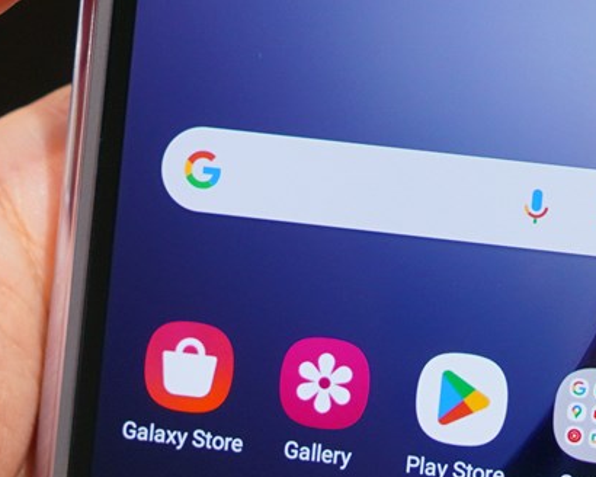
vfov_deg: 8.1
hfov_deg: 10.2
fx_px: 3338
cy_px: 68
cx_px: 379
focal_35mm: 189
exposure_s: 1/100
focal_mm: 28.7
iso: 200
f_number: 5.6
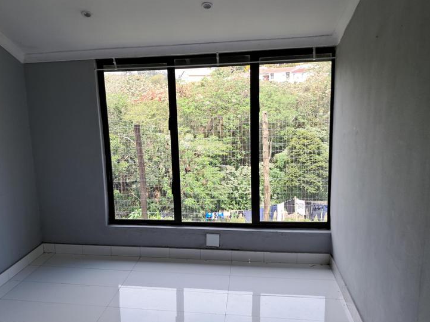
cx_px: 195
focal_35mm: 30
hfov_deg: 59.9
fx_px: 373
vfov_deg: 46.8
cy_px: 166
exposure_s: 1/120
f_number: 1.8
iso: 50
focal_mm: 4
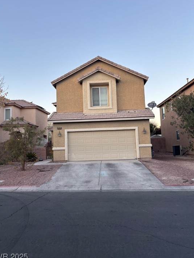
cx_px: 96
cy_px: 126
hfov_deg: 49.8
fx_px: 209
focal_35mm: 28
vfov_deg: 63.4
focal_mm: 5.96
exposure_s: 1/241
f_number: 1.6
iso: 40
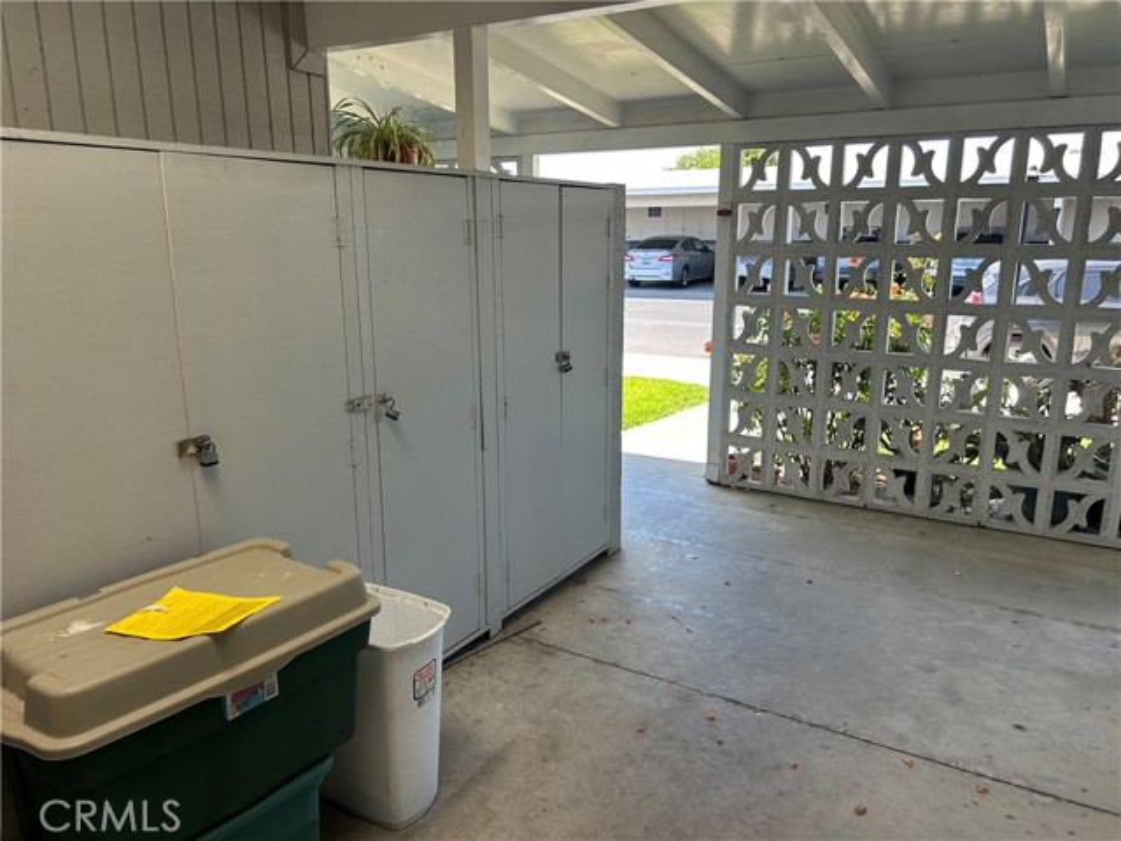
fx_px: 842
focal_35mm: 26
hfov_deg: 67.3
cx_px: 560
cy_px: 420
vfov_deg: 53.1
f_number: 1.5
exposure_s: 1/236
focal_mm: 5.7
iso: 40
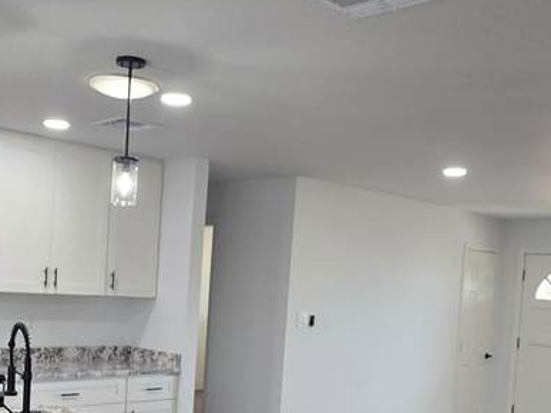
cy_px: 325
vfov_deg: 32.7
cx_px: 187
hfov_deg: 43.3
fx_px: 684
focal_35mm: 43
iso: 80
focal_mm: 2.2
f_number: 2.2
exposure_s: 1/60
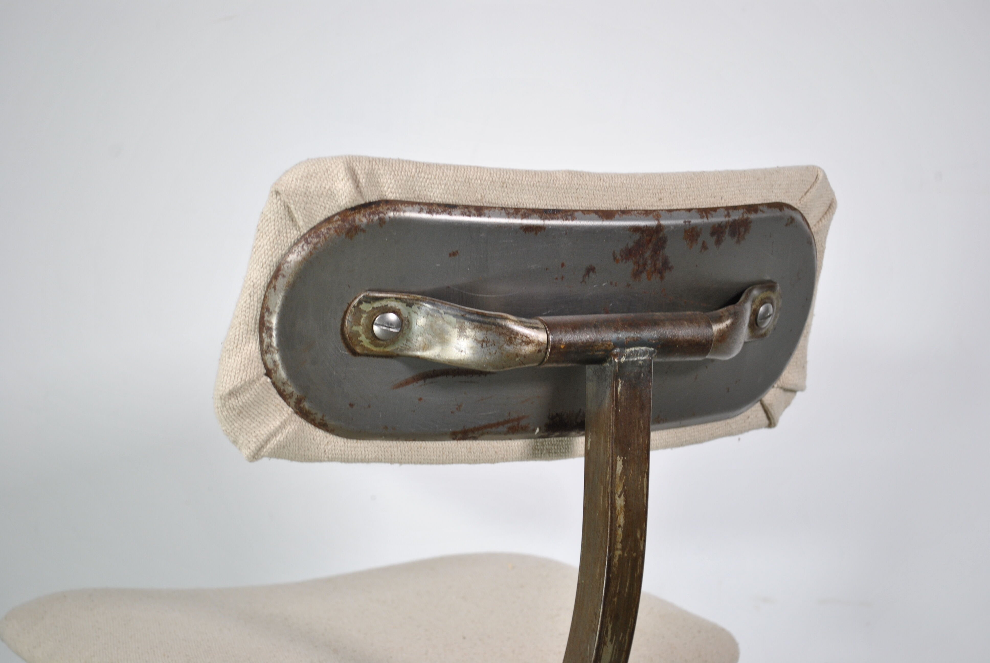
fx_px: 2271
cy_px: 332
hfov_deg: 24.6
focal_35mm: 82
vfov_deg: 16.6
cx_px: 495
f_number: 5.6
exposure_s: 1/30
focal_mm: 55
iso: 200
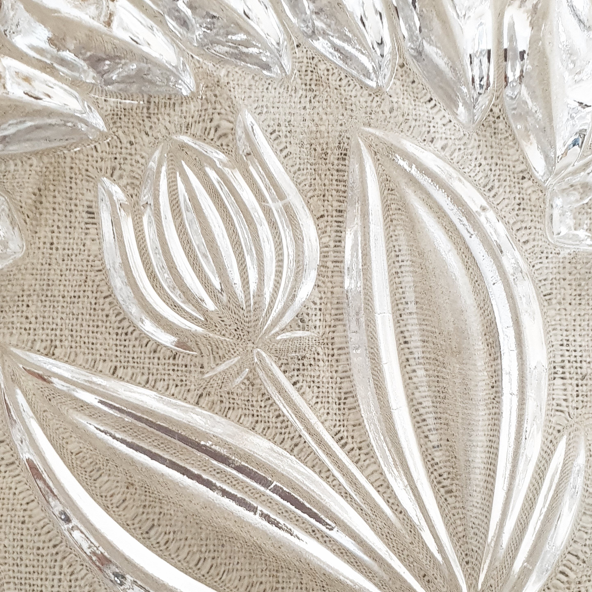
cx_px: 297
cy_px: 392
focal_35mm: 32
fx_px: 619
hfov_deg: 51.1
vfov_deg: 50.2
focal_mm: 4.3
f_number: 2.4
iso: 250
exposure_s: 1/19
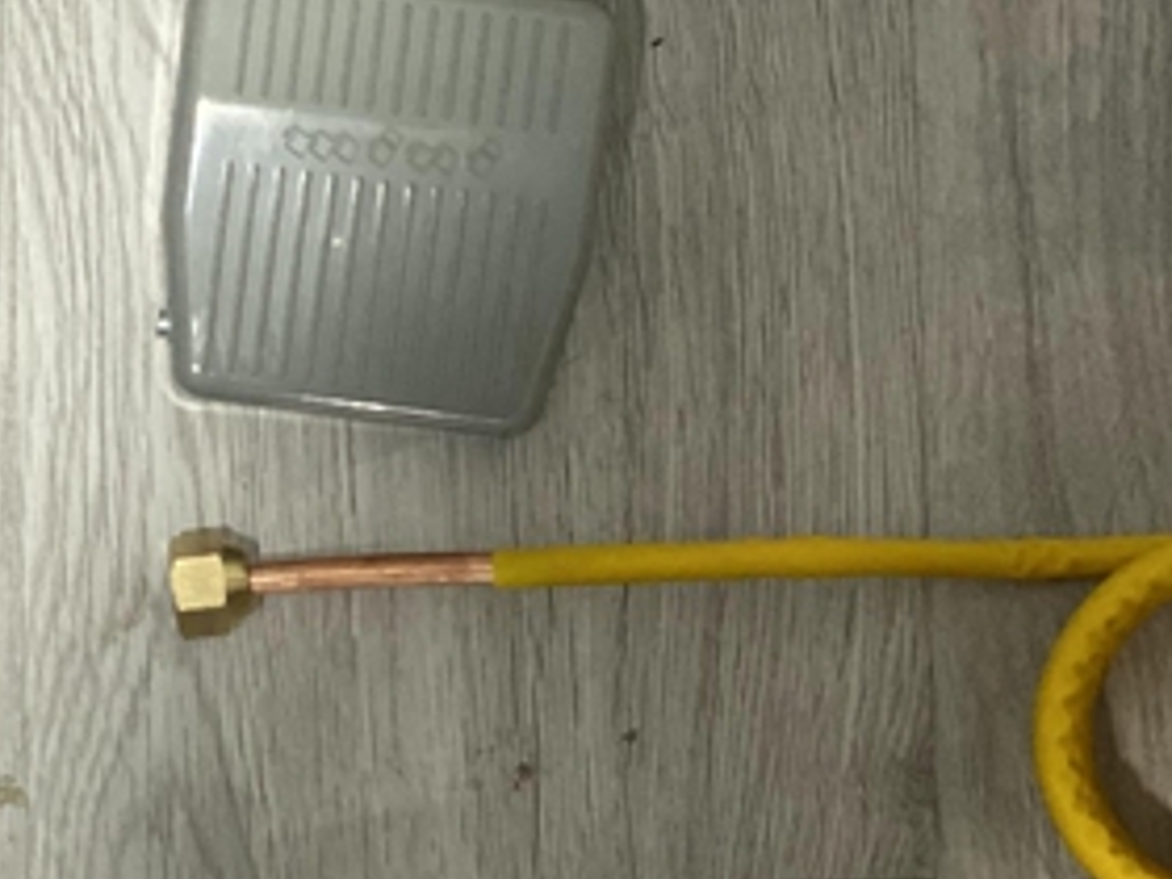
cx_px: -63
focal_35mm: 186
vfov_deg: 8.0
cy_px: 799
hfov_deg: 10.5
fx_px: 6297
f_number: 2
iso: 250
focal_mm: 6
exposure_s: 1/50
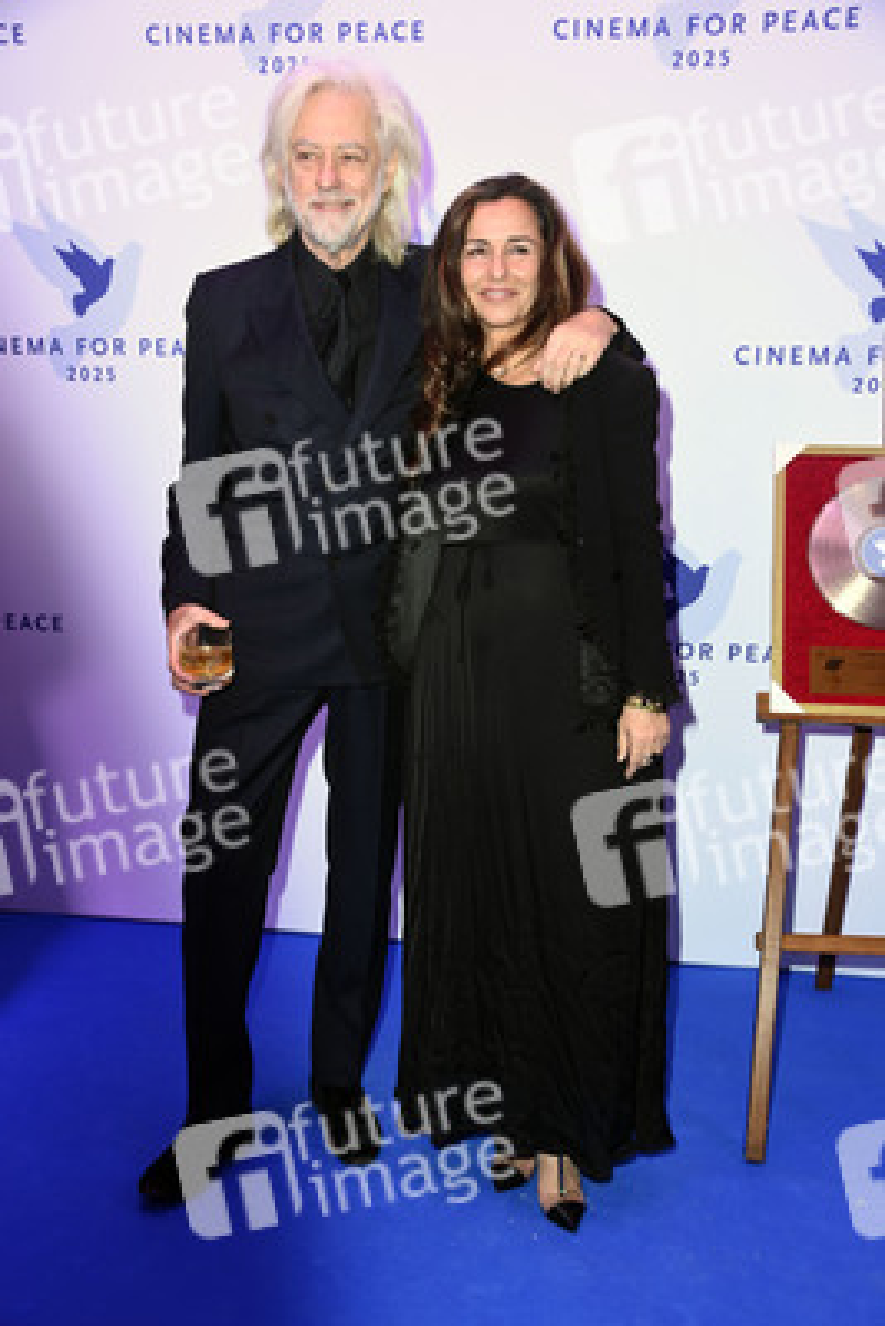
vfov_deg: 46.4
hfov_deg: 31.9
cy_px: 663
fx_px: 1547
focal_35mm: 42
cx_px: 442
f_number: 5.6
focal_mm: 42
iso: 800
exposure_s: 1/250
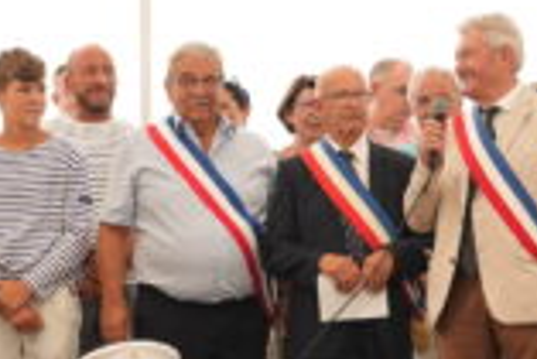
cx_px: 291
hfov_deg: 13.7
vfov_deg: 9.2
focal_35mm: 150
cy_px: 190
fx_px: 2240
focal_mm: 59
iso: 500
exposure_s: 1/250
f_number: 5.6
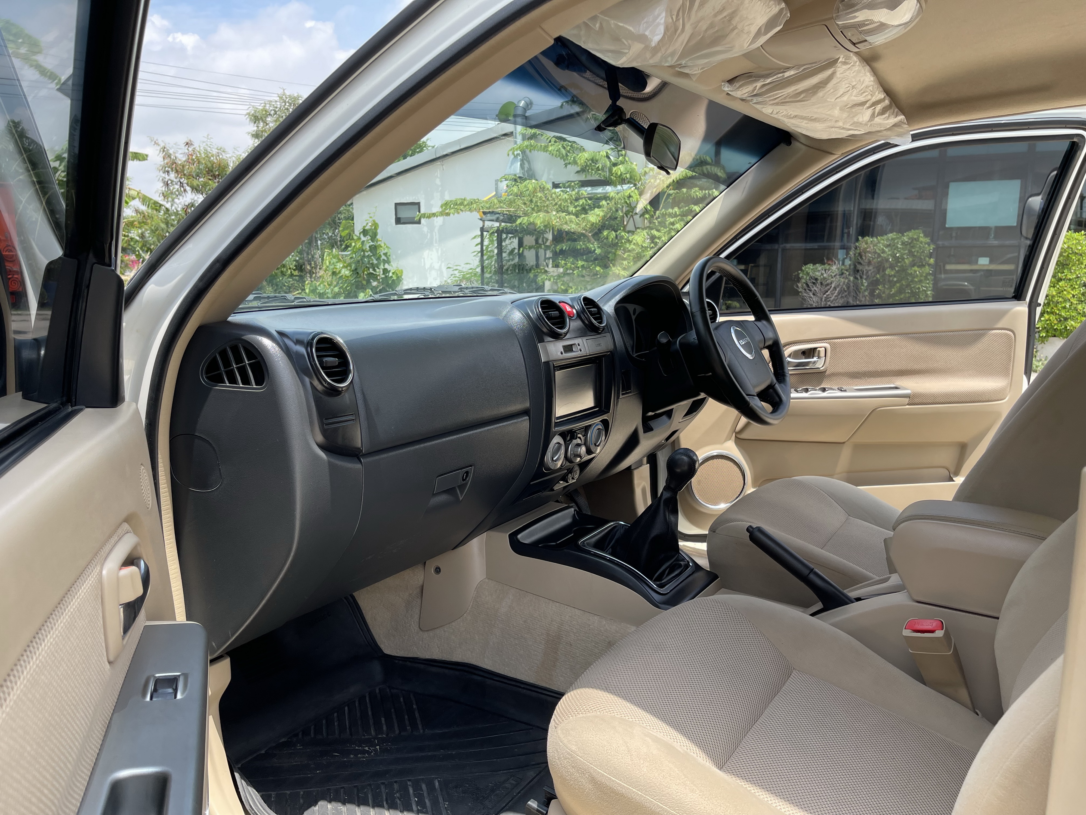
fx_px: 816
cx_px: 543
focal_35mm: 26
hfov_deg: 67.3
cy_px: 408
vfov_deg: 53.1
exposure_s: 1/930
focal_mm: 5.1
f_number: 1.6
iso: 32
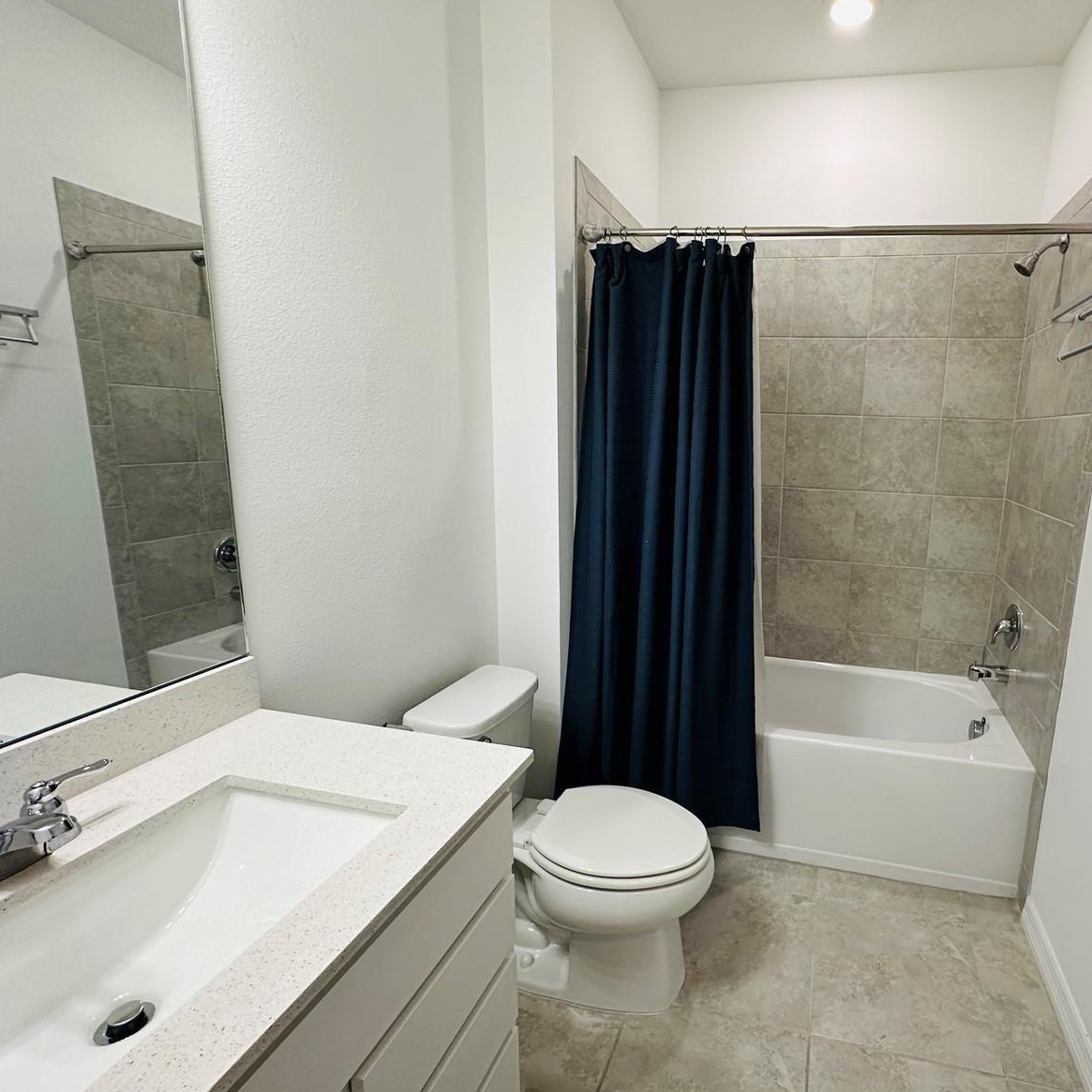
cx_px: 716
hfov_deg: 81.5
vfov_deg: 84.0
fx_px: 607
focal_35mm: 17
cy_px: 541
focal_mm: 2.22
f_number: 2.2
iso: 250
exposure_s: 1/120
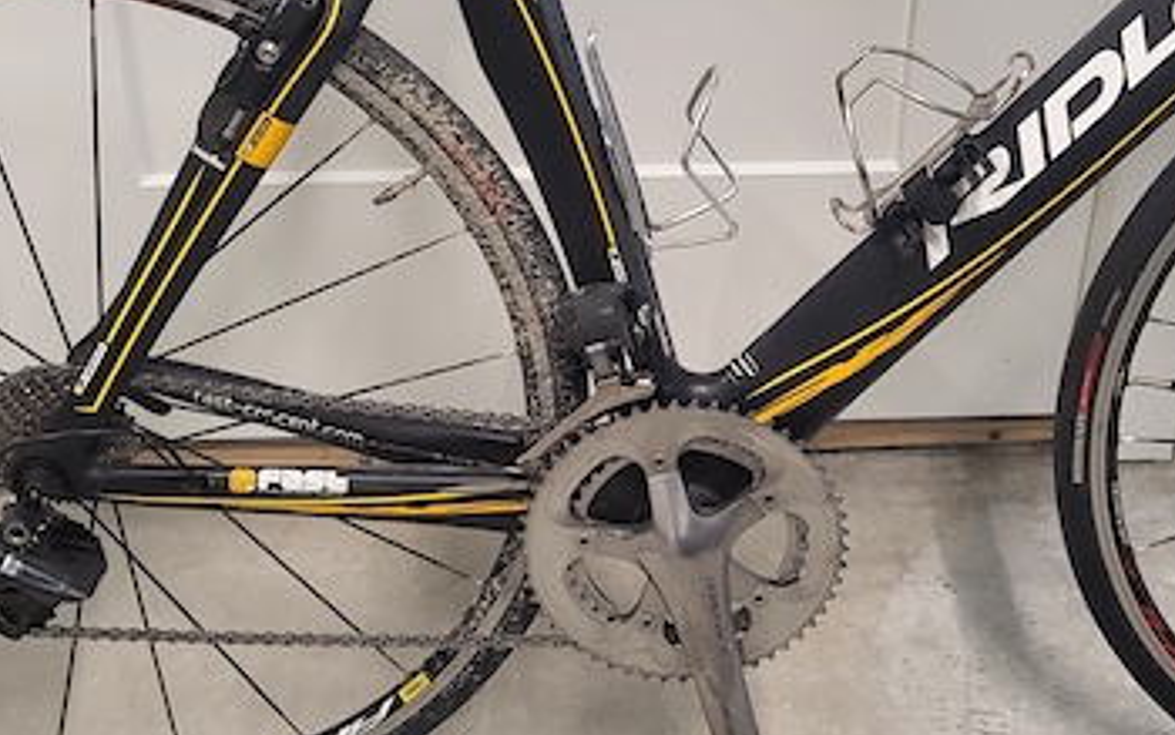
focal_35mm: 63
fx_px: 2018
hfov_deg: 32.3
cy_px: 211
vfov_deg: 20.5
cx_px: 742
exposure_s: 1/120
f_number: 1.8
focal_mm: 4.25
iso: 320
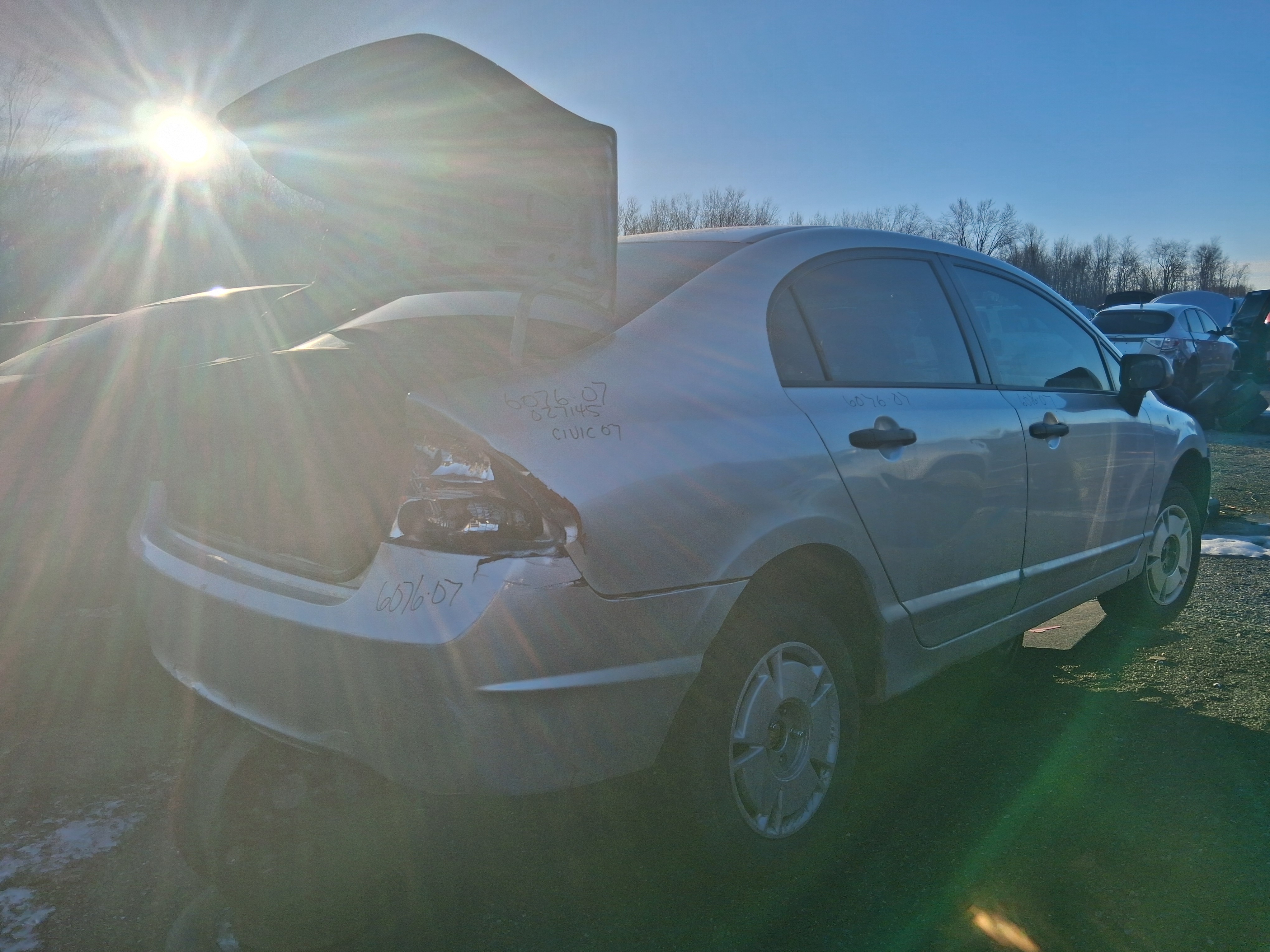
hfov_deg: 67.3
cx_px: 635
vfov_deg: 53.1
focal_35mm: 26
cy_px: 476
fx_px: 954
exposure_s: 1/1372
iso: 25
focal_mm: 3.98
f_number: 1.8
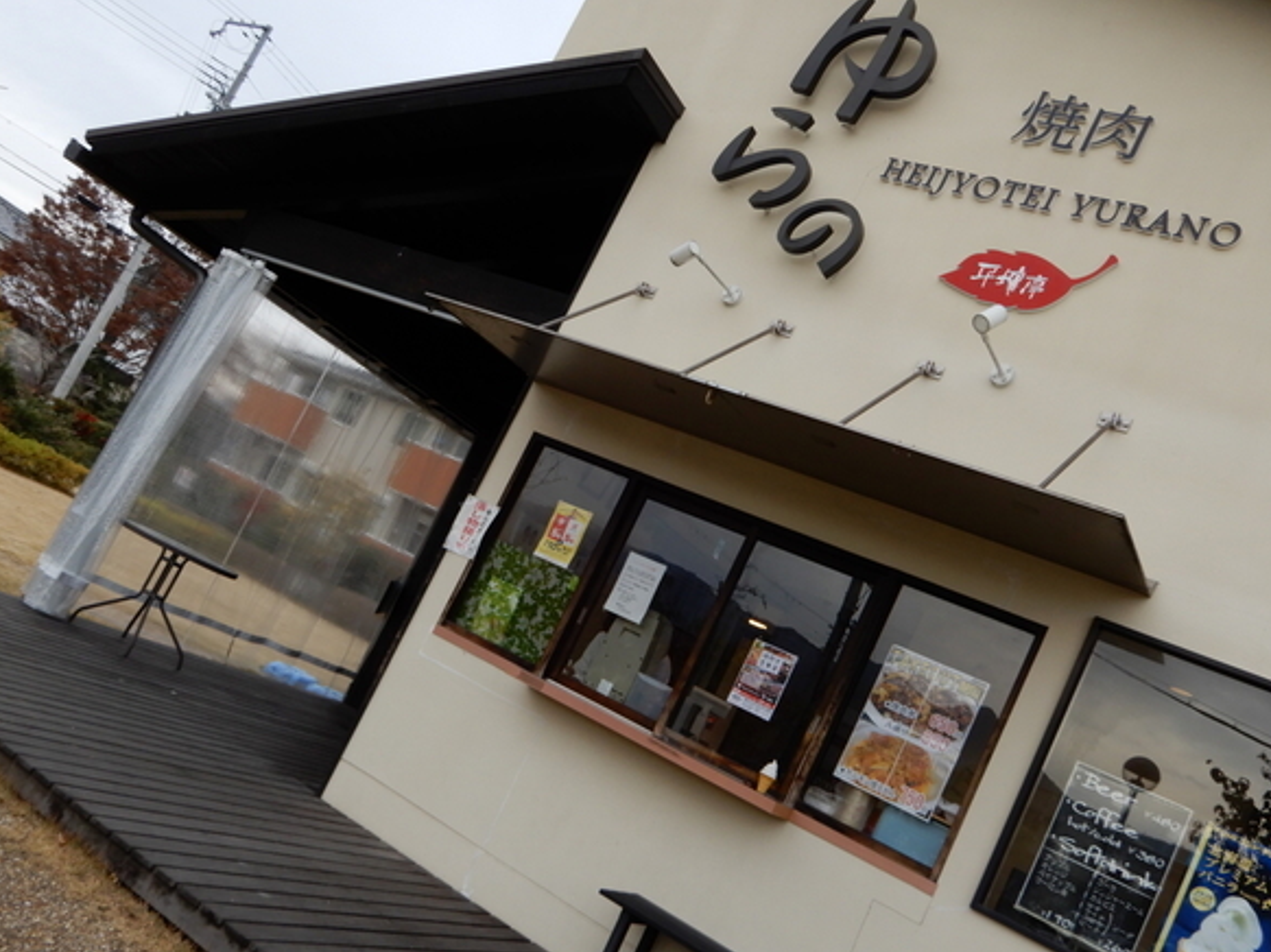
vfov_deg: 42.9
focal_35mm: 33
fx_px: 1211
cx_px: 601
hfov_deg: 55.3
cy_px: 500
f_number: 3.4
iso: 80
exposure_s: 1/320
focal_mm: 4.3
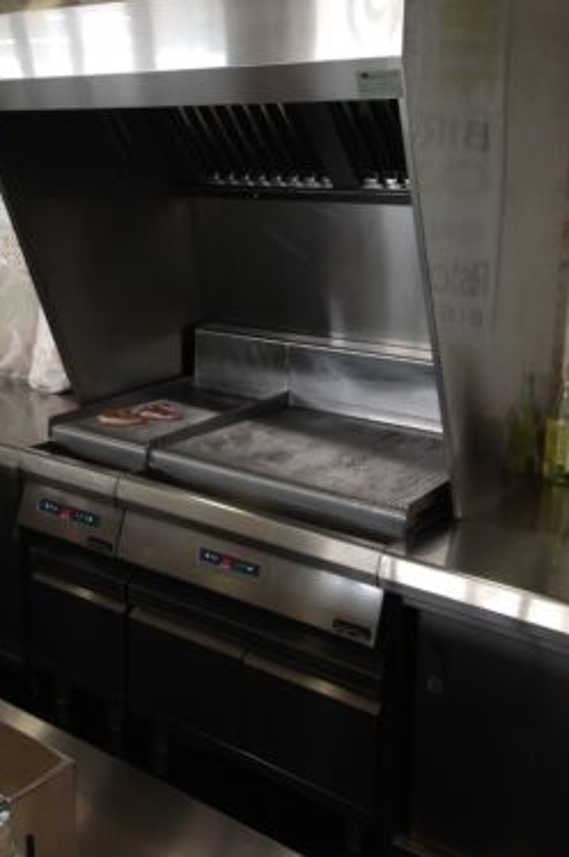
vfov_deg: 45.4
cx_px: 257
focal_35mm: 43
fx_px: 1021
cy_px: 385
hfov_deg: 31.1
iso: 50
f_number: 2.4
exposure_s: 1/42
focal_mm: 4.12
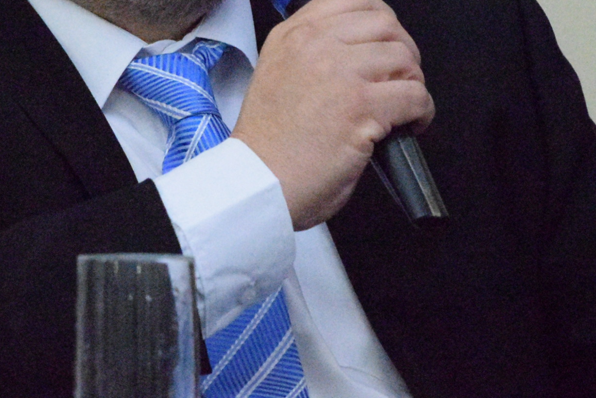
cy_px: -17
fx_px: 8221
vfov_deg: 2.8
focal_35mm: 496
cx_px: 181
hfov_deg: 4.2
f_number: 8
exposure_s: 1/400
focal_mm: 135
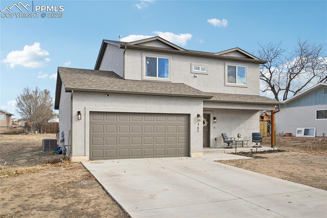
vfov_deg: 43.6
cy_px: 109
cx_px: 164
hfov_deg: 61.9
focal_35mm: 30
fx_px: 272
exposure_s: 1/30
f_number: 13
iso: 64
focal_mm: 30
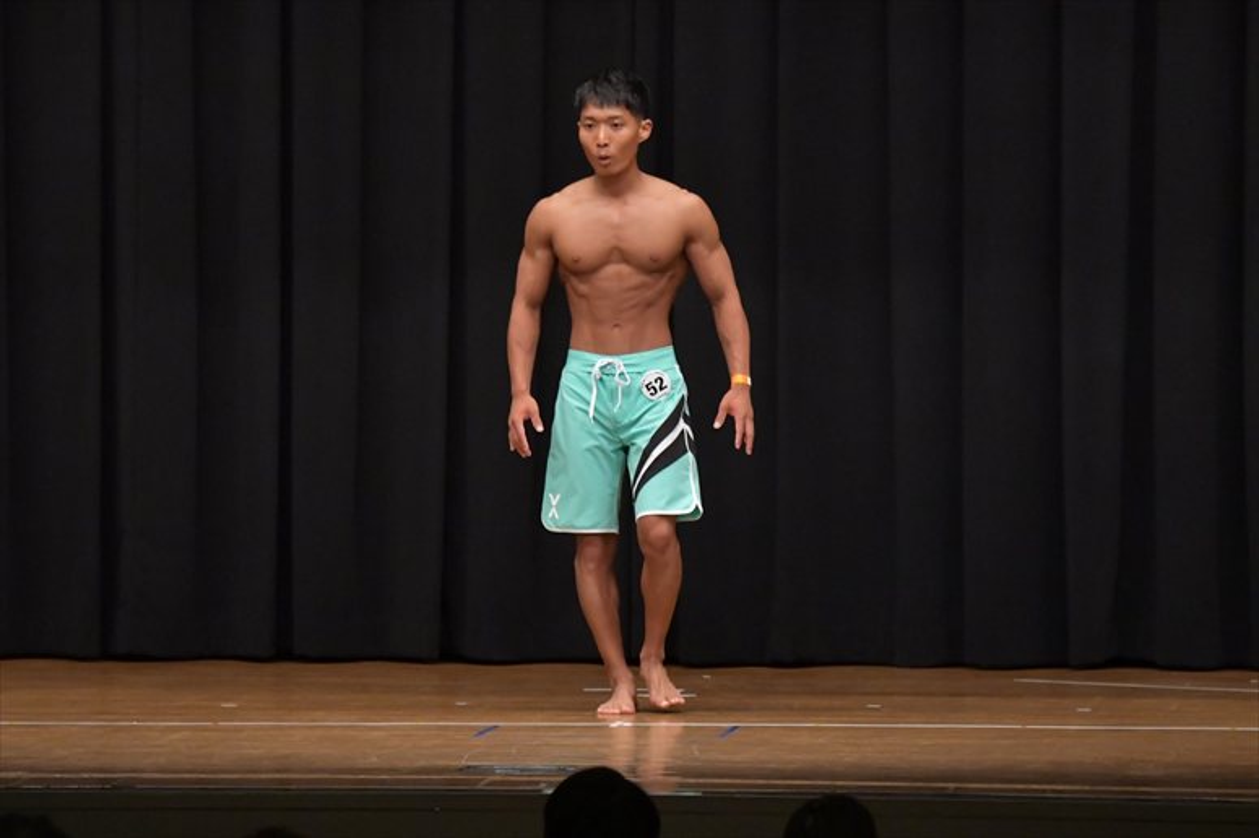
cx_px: 630
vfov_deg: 6.1
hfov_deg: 9.2
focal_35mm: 225
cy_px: 419
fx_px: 7865
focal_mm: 150
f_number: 5.6
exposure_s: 1/400
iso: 6400
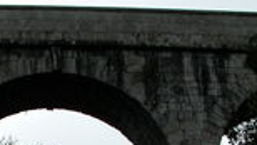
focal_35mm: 99
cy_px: 177
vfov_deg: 12.0
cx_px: 22
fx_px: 675
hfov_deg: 21.0
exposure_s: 1/248
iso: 100
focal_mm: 8.9
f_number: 5.6
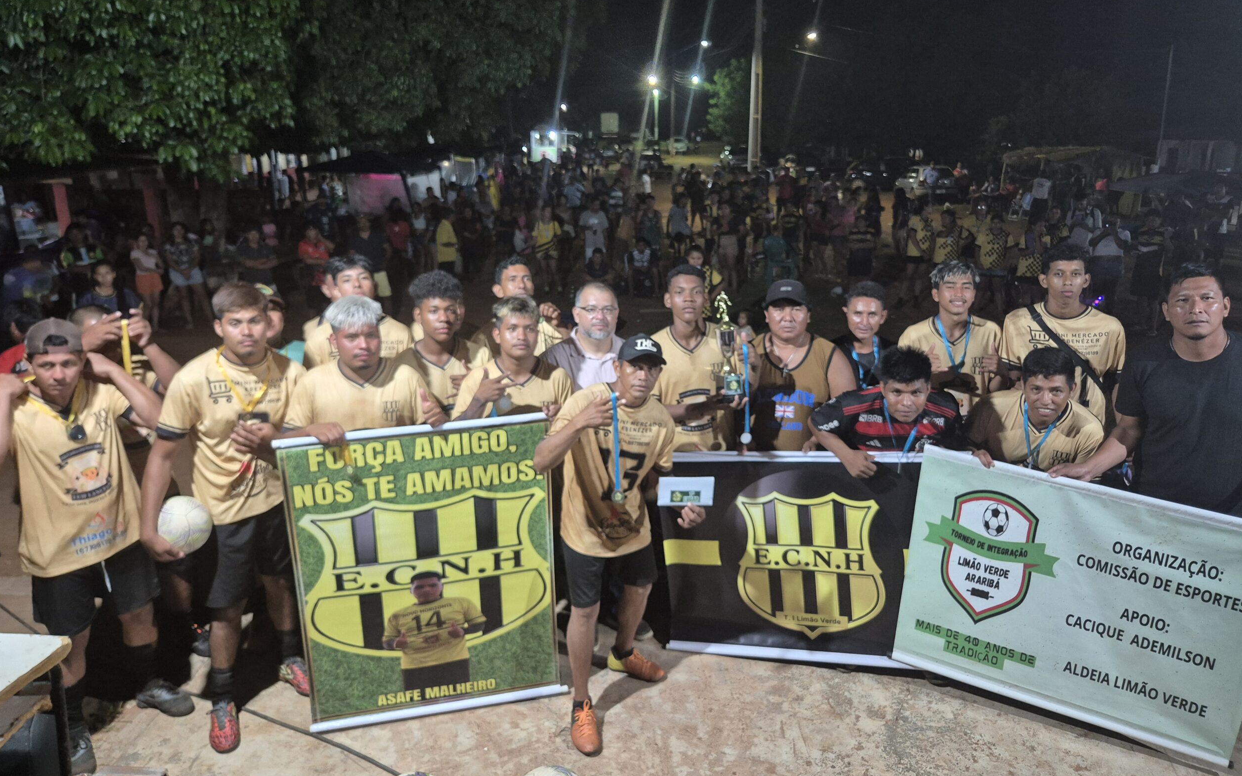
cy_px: 352
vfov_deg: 49.2
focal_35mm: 25
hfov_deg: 72.6
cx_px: 627
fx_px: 846
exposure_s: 1/60
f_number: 1.8
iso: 640
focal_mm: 5.4
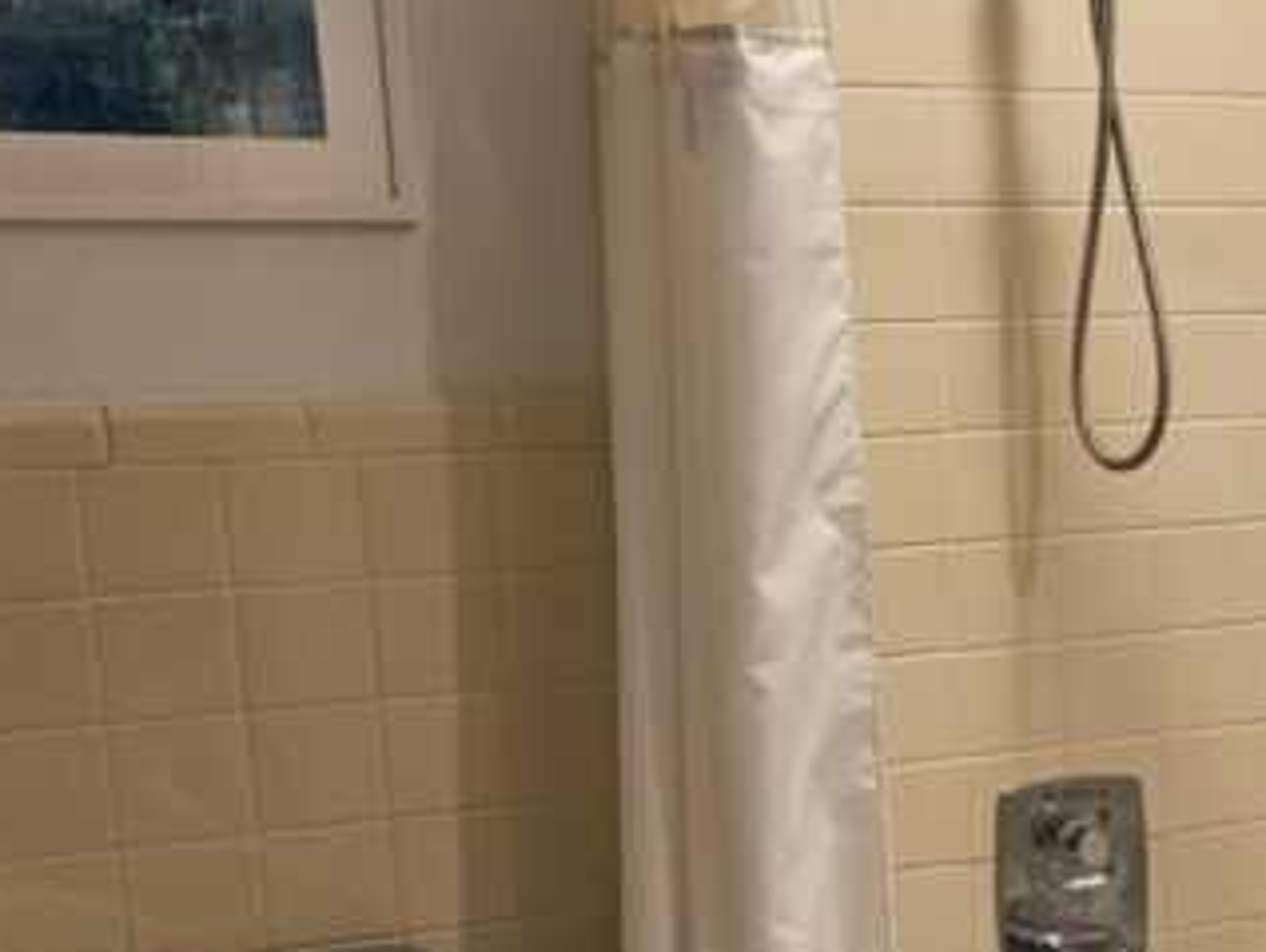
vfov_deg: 19.7
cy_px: 789
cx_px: 1541
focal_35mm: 74
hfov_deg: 23.8
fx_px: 2708
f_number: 1.8
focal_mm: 5.4
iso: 250
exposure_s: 1/120
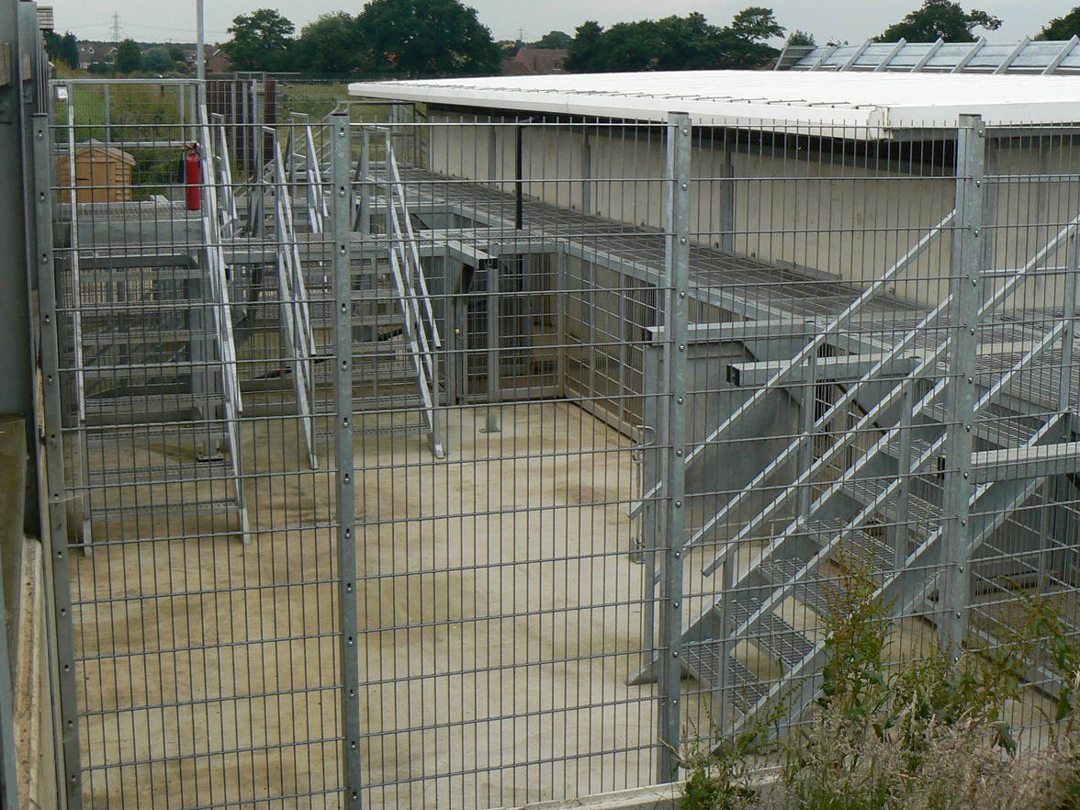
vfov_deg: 29.5
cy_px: 293
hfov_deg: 38.5
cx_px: 704
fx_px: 1529
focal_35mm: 49
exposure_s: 1/400
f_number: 5.6
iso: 80
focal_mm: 6
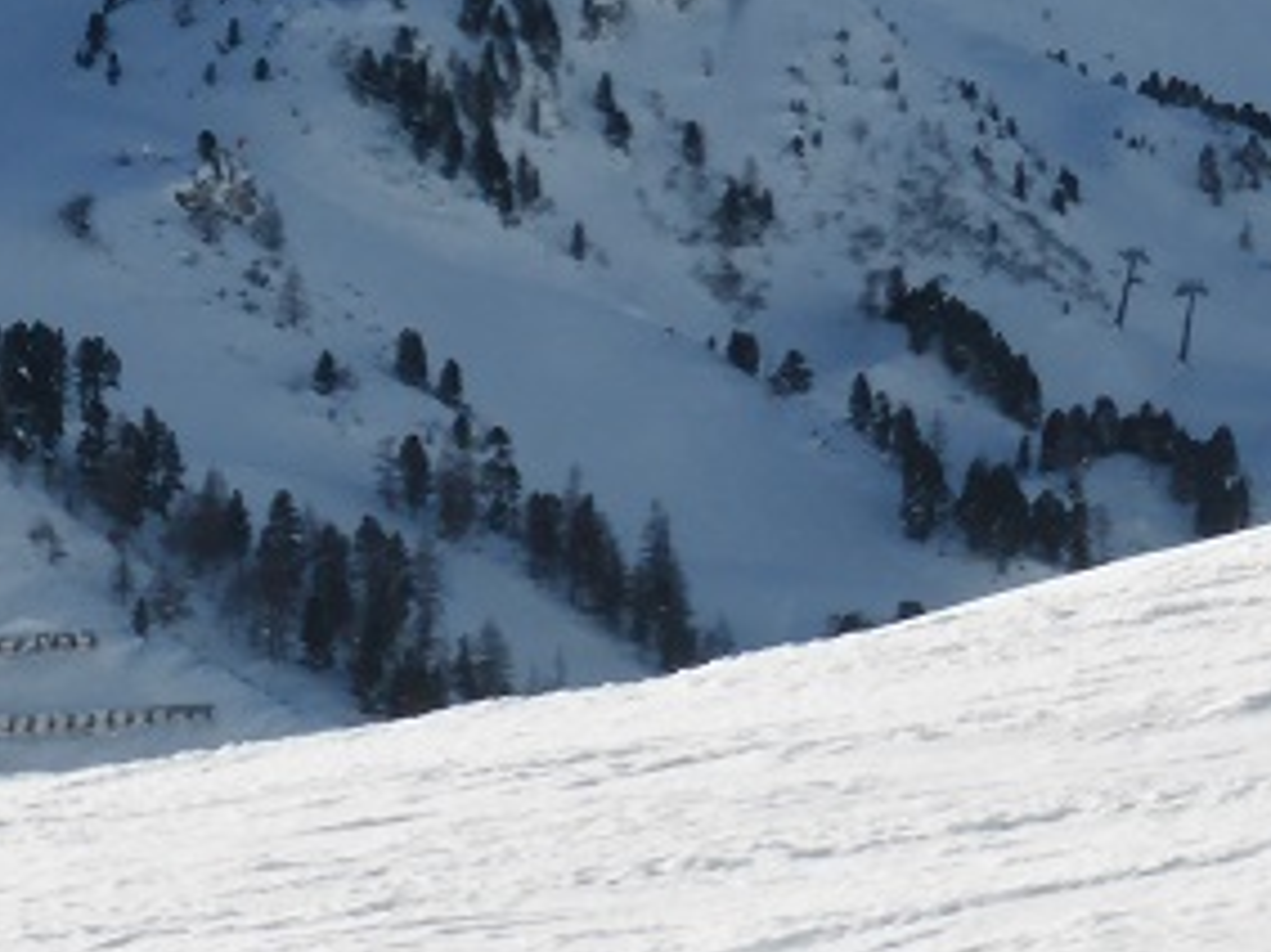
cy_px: -225
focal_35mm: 235
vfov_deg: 6.3
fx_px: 8625
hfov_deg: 8.3
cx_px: -269
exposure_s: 1/1000
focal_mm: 11
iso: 100
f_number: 4.8
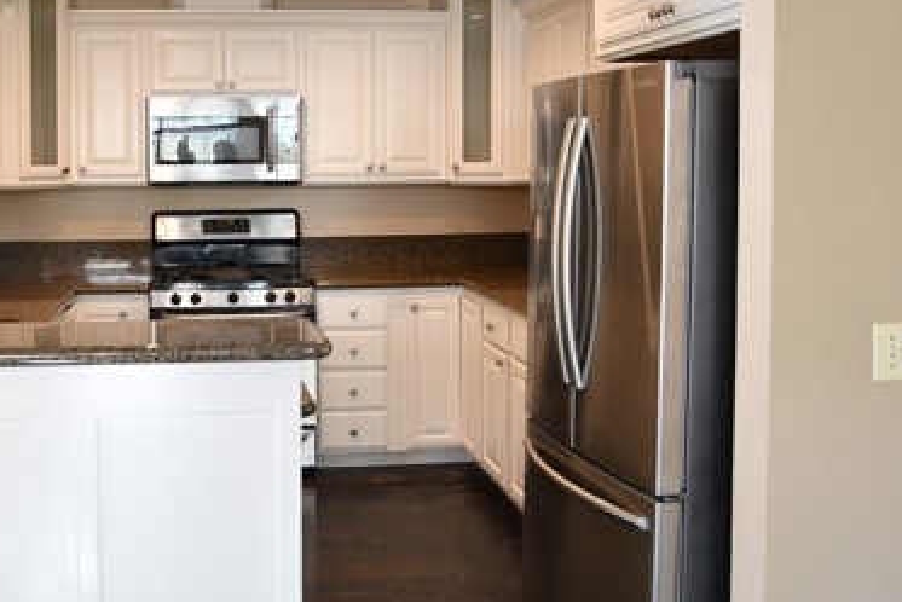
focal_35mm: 36
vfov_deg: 36.2
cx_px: 271
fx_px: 902
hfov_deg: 51.7
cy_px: 161
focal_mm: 14
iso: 800
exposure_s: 1/15
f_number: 5
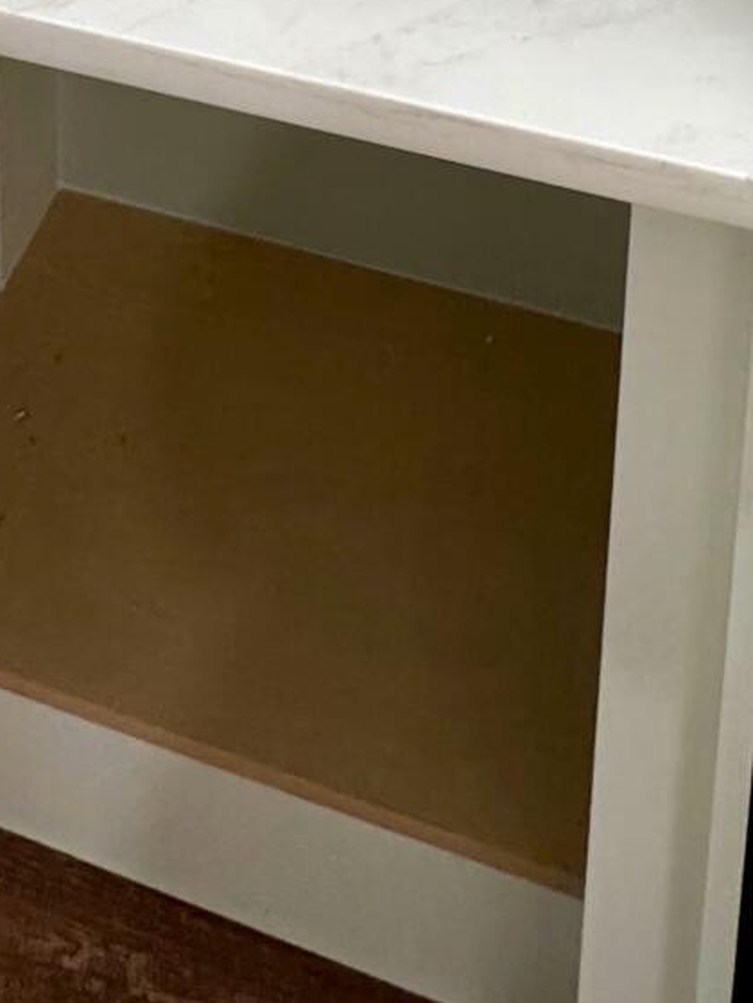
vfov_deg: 23.4
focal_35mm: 50
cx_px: 262
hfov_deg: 28.9
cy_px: -729
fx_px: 1450
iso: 250
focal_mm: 2.22
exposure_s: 1/60
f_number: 2.2
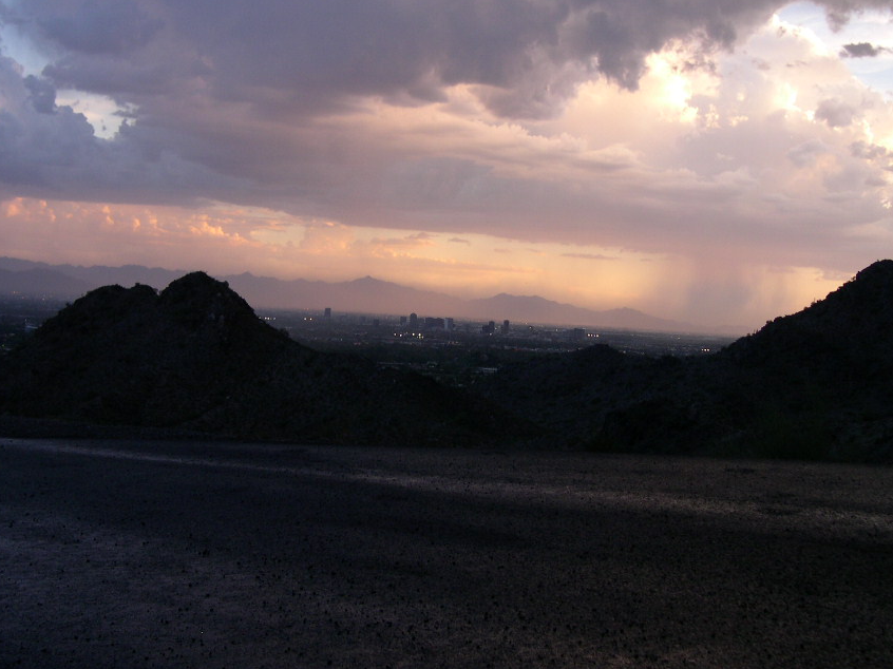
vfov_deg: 31.5
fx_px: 1186
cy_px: 300
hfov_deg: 41.2
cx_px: 411
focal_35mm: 46
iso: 100
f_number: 2.8
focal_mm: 8
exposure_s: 1/59.1
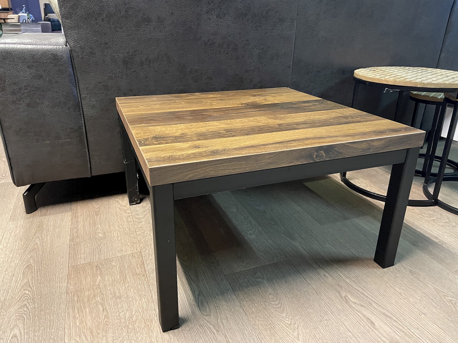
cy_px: 172
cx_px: 229
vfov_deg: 53.1
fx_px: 344
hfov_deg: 67.3
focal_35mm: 26
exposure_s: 1/33
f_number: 1.6
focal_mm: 4.2
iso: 640
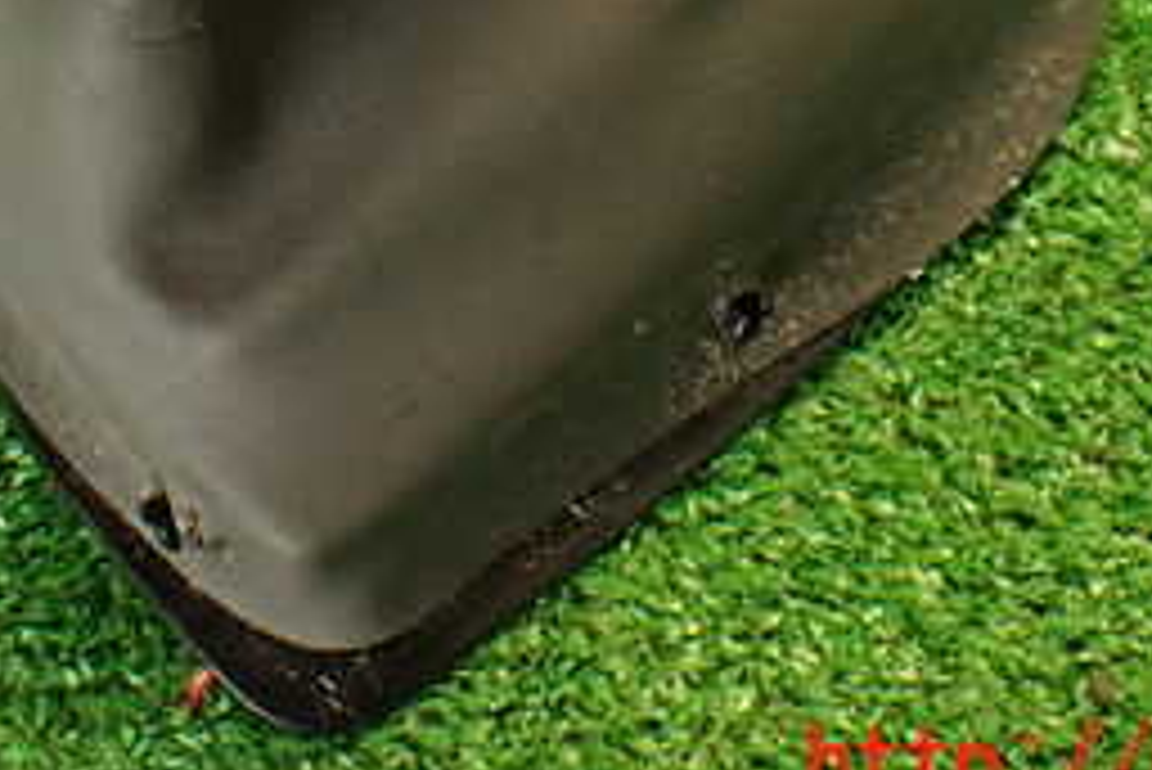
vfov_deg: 16.7
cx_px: 472
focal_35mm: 78
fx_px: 2497
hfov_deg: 25.9
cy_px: -189
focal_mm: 5.79
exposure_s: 1/30
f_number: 2.4
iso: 500
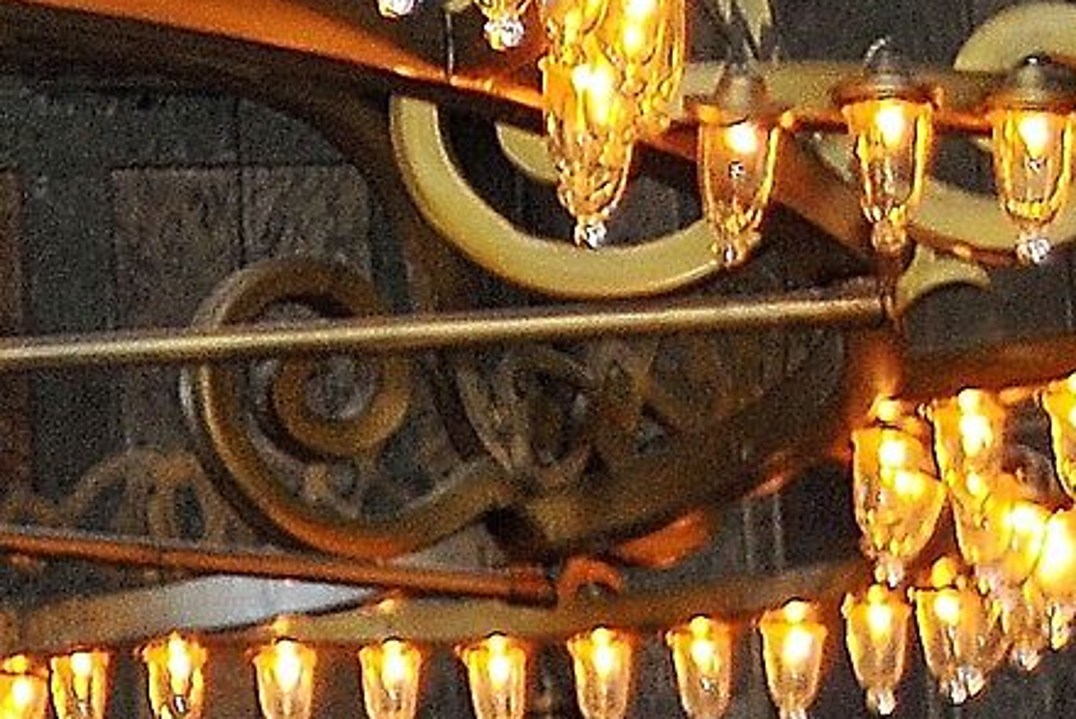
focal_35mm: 245
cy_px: -257
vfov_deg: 5.6
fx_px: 7327
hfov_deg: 8.0
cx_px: -1135
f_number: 4.5
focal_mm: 30
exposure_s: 1/15
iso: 400
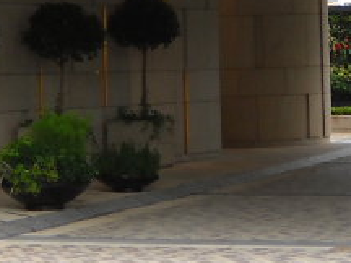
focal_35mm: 194
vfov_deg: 7.5
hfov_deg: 10.2
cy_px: -115
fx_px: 1967
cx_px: 60
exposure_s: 1/105
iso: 64
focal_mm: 6.72
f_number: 3.1
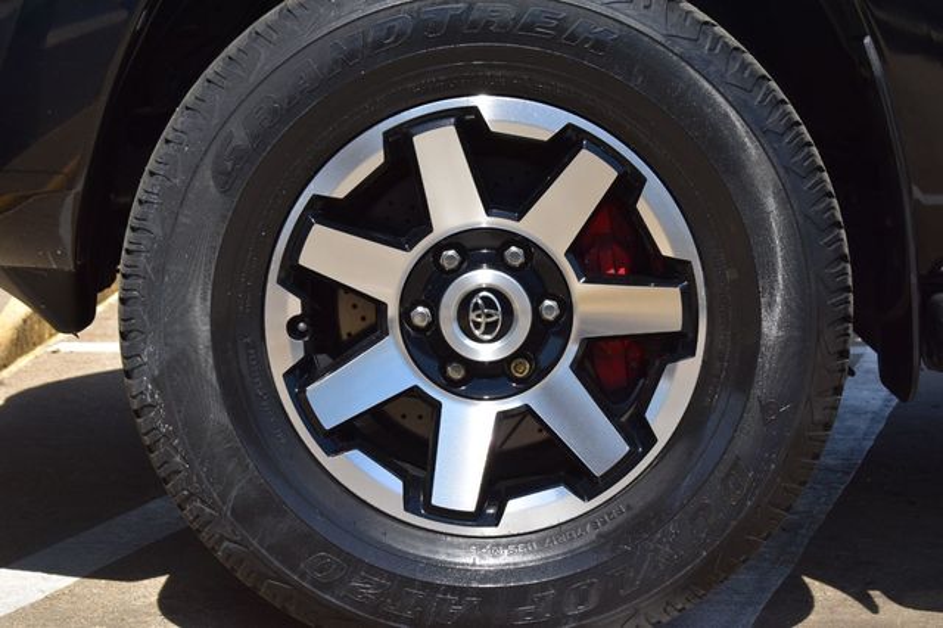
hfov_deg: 24.6
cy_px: 314
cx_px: 472
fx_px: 2160
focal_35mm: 82
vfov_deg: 16.5
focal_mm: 55
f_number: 11
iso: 400
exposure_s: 1/500
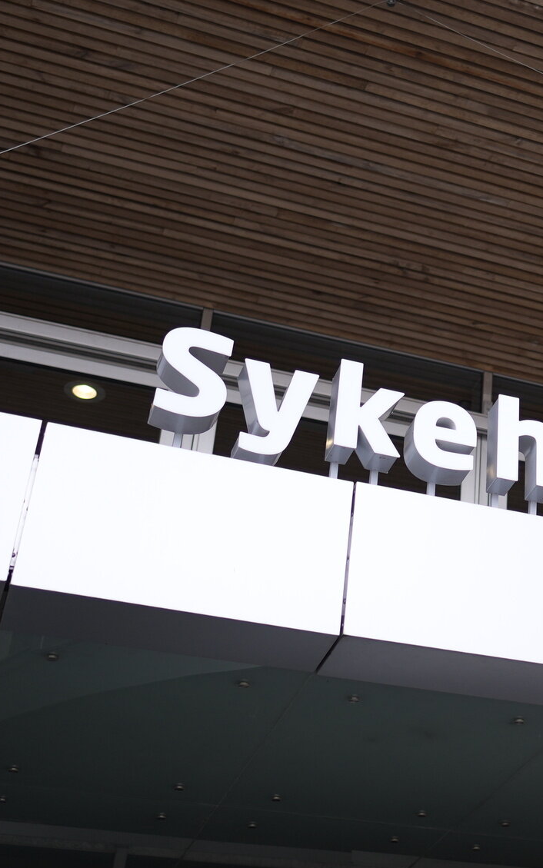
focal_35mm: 65
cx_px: 714
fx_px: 1538
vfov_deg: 31.5
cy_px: 389
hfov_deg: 18.6
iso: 125
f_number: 1.4
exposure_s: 1/1000
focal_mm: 24
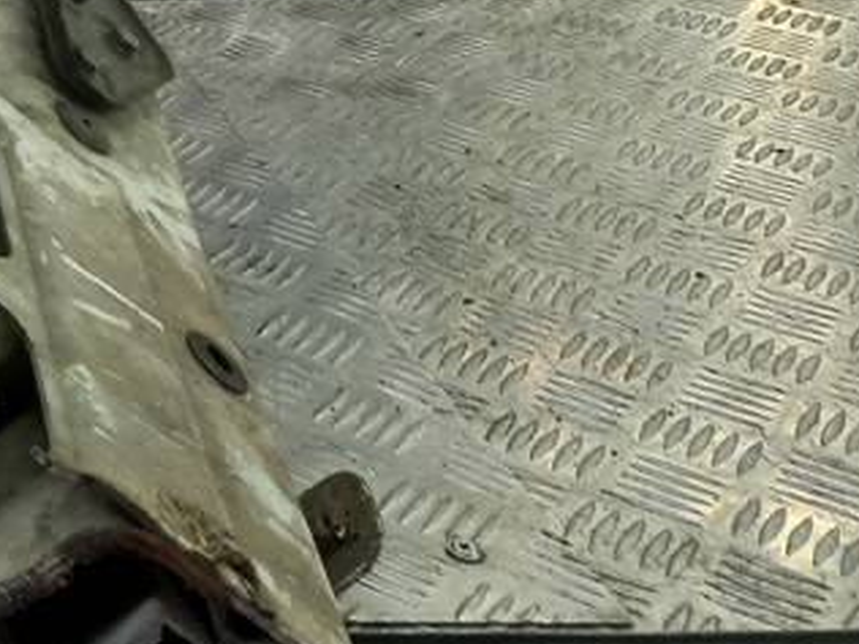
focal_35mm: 81
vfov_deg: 17.2
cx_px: -492
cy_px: -163
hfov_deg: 20.2
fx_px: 2010
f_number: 1.8
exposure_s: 1/50
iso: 50
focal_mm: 4.6
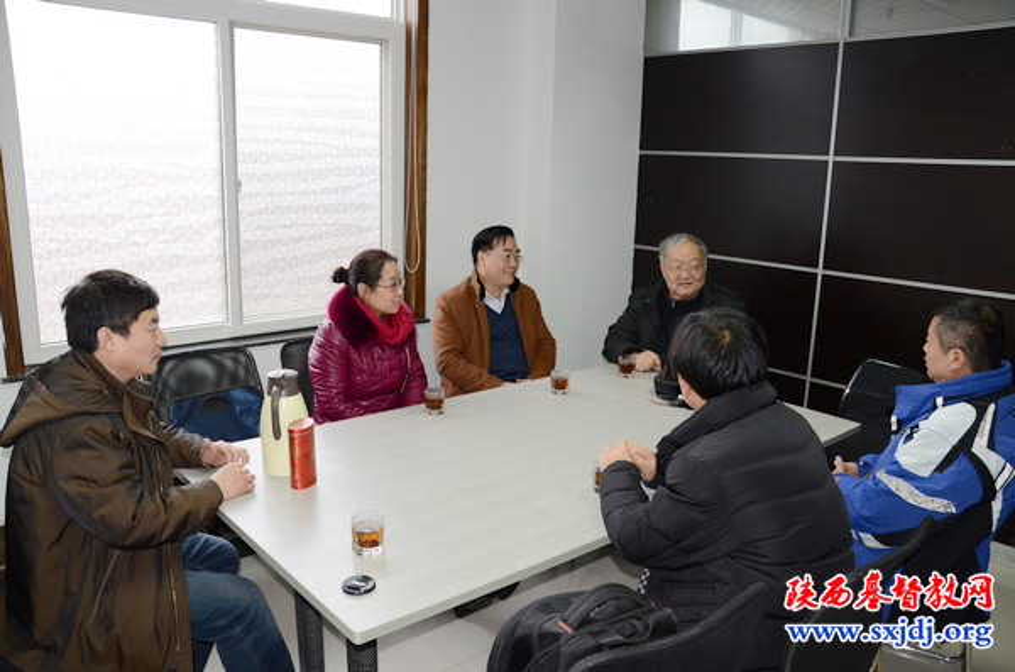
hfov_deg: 67.5
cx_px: 508
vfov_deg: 47.7
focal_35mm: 27
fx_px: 759
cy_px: 336
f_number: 5
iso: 800
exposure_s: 1/60
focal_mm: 18
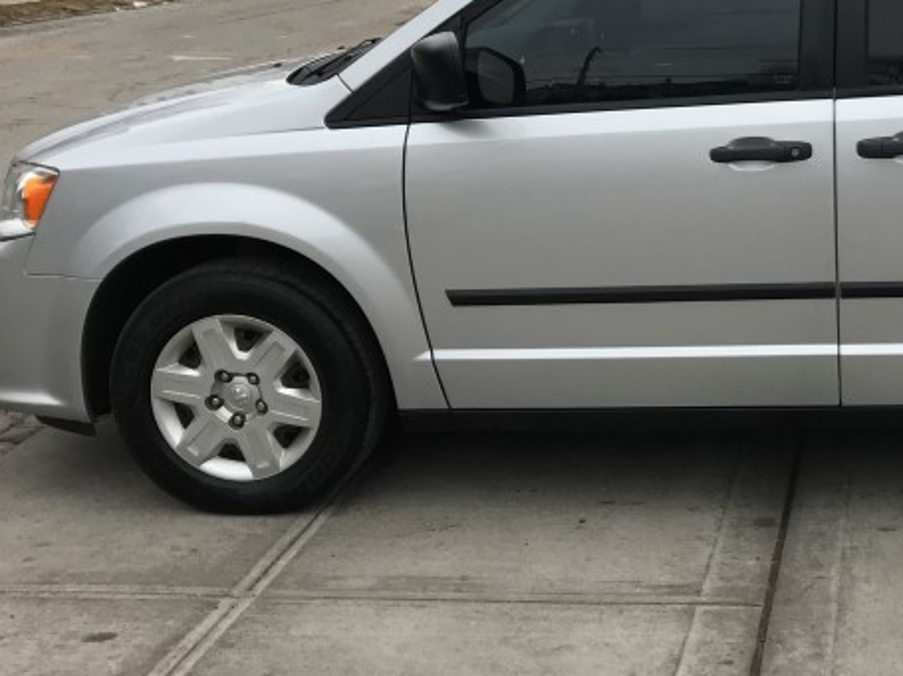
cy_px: 202
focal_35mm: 63
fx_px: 1643
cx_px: 869
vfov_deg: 23.1
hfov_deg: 29.1
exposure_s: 1/929
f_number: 1.8
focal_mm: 3.99
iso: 20
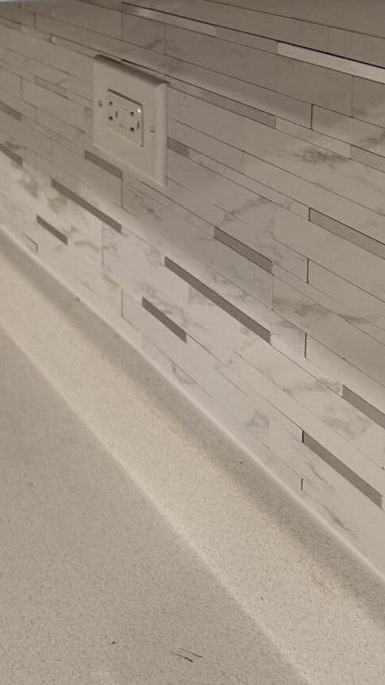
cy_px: 30
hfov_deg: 17.9
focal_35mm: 61
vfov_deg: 32.1
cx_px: -169
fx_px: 1107
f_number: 1.78
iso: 200
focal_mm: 6.76
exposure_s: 1/120
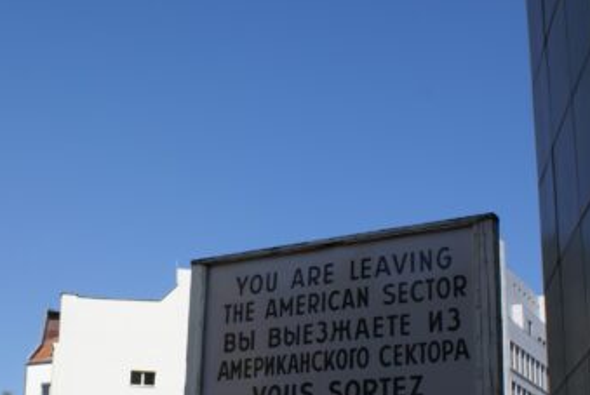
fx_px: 1132
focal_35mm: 69
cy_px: 305
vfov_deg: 19.6
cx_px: 183
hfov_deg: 29.0
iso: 100
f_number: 11
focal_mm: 26
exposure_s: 1/160
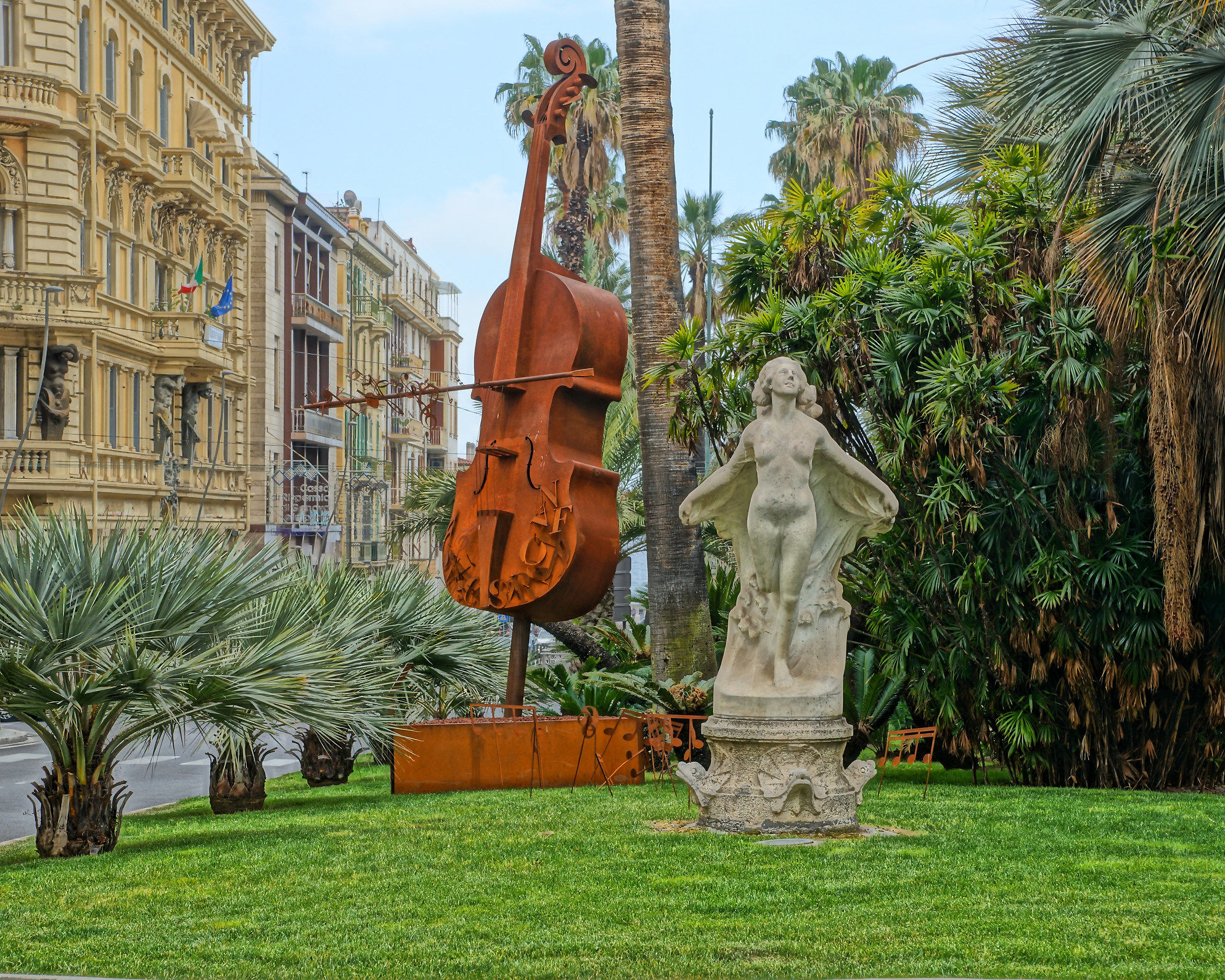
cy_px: 491
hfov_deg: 22.5
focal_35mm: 85
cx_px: 570
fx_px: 3082
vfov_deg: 18.1
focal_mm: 75
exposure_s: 1/320
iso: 400
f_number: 9
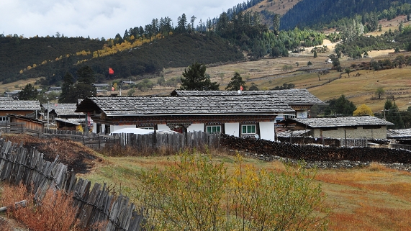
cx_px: 301
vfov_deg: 11.6
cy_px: 137
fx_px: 1133
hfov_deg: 20.4
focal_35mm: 104
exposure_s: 1/100
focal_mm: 42
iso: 200
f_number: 13
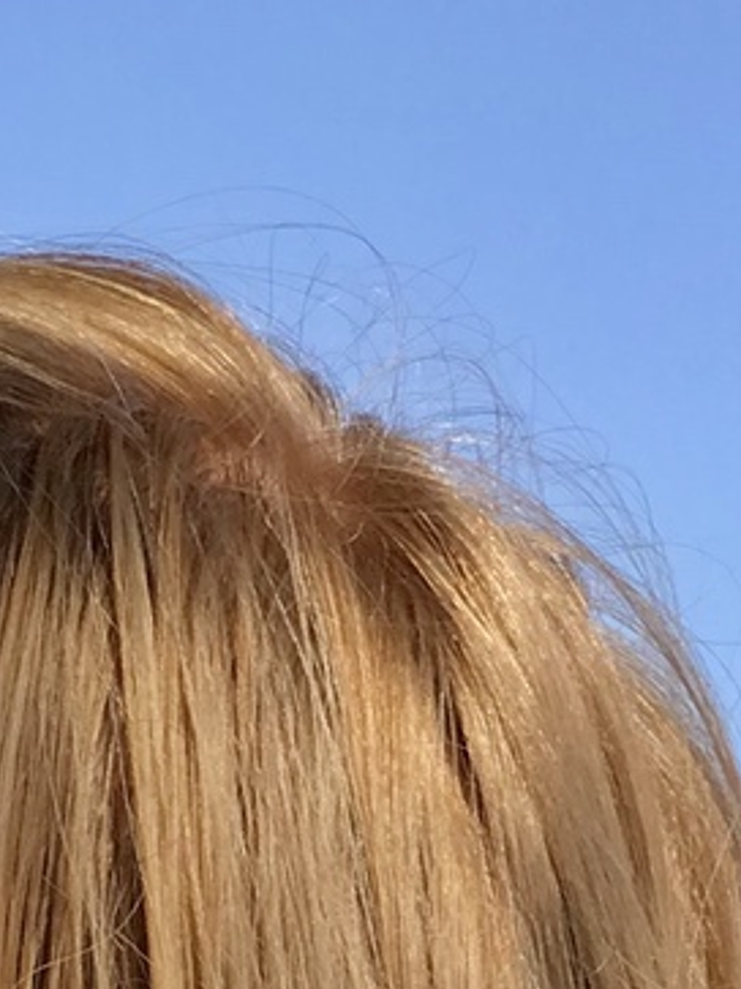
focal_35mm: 226
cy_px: 1804
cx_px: -643
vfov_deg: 8.4
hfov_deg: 6.4
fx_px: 6454
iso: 20
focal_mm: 6.6
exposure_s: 1/499
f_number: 2.8
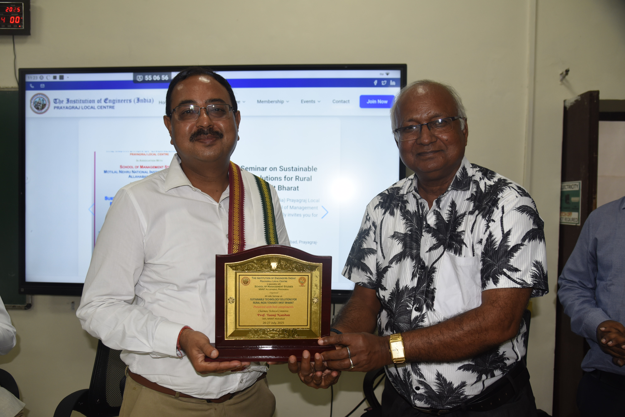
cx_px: 312
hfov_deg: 65.5
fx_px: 486
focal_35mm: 28
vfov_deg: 46.4
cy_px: 208
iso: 640
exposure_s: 1/125
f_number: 4.5
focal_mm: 28
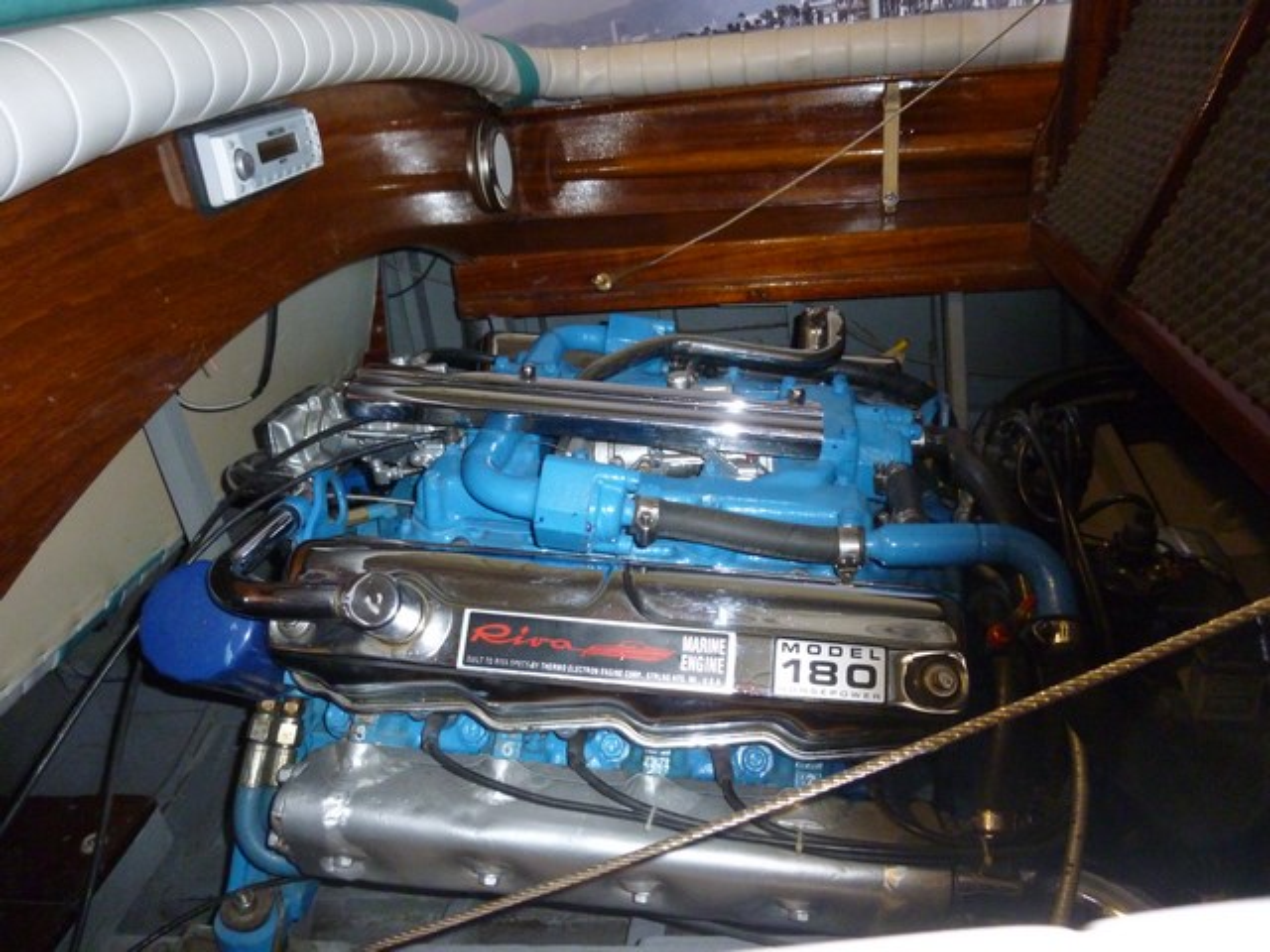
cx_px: 635
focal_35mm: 25
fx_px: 917
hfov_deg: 69.4
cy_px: 476
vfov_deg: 54.9
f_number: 3.1
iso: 400
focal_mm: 4.5
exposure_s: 1/60
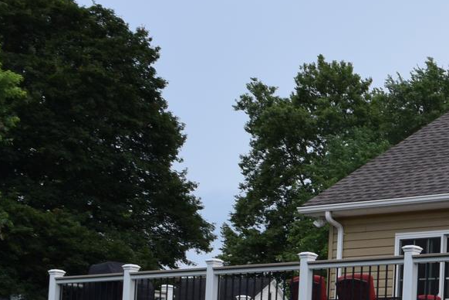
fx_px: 1185
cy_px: 346
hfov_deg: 18.5
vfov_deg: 14.0
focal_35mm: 95
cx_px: 712
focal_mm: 18
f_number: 8
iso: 250
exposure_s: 1/250
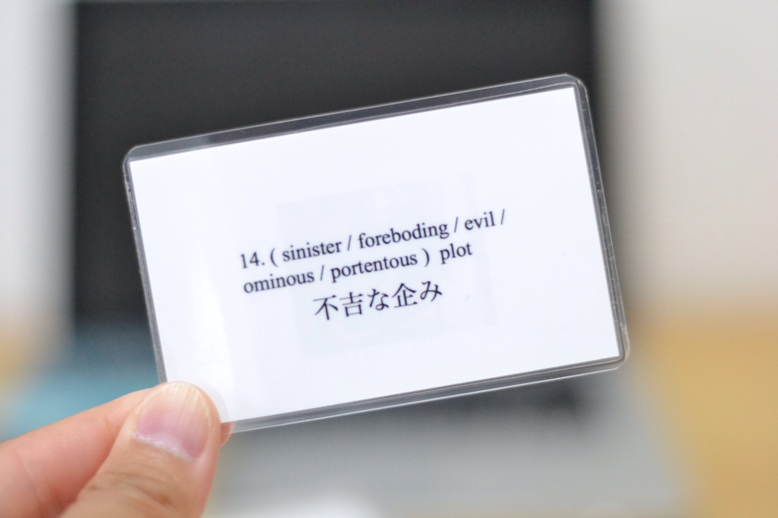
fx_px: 1621
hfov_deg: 27.0
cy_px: 259
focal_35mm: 75
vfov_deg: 18.2
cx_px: 389
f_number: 2
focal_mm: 50
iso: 3200
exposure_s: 1/320
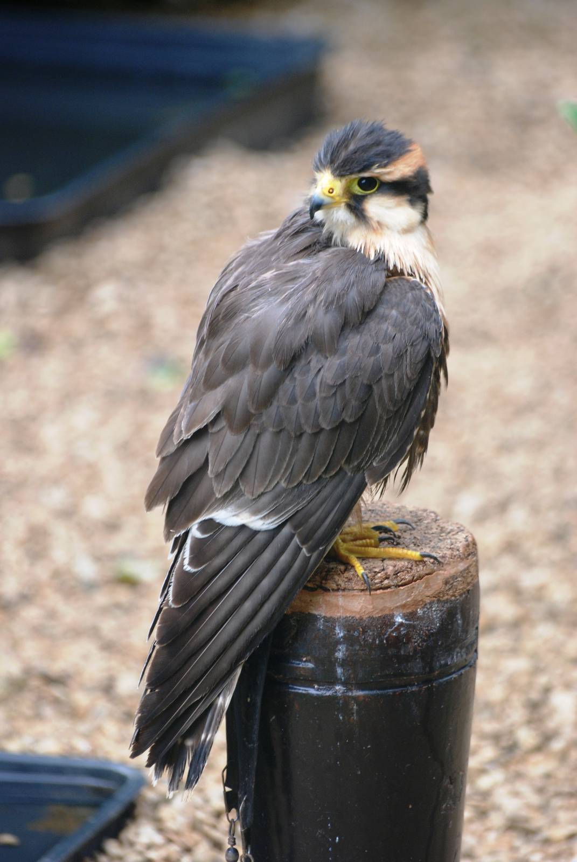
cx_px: 288
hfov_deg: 4.7
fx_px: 7012
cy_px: 431
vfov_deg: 7.0
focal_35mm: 292
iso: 400
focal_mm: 195
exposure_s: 1/80
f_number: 5
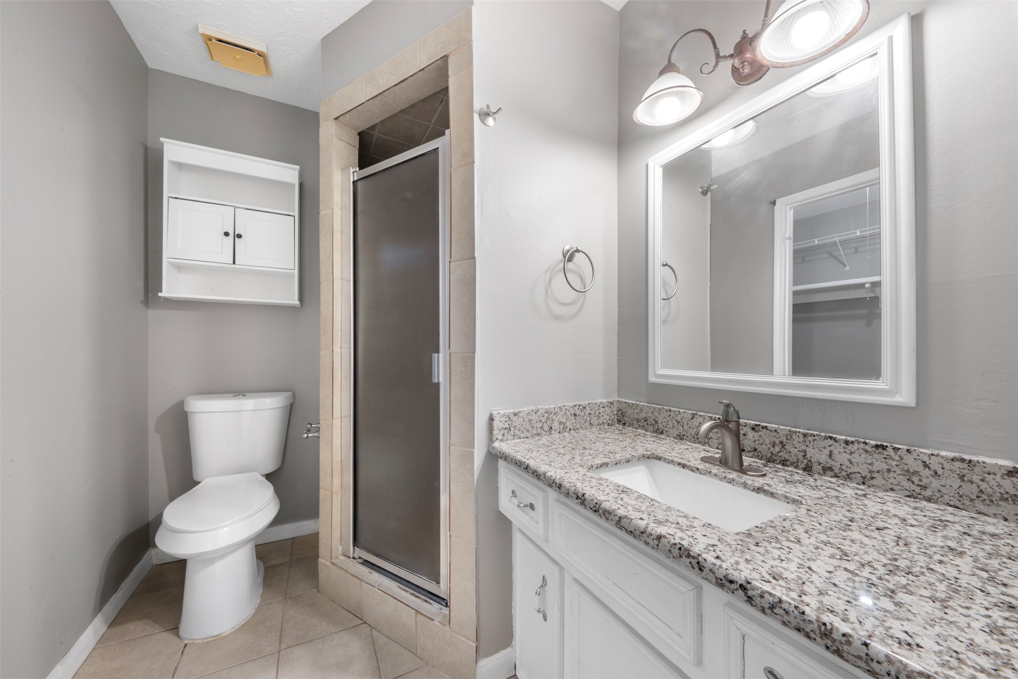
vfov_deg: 90.0
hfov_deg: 112.6
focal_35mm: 12
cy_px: 340
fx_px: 339
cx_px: 509
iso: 250
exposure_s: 6
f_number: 9
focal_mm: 12
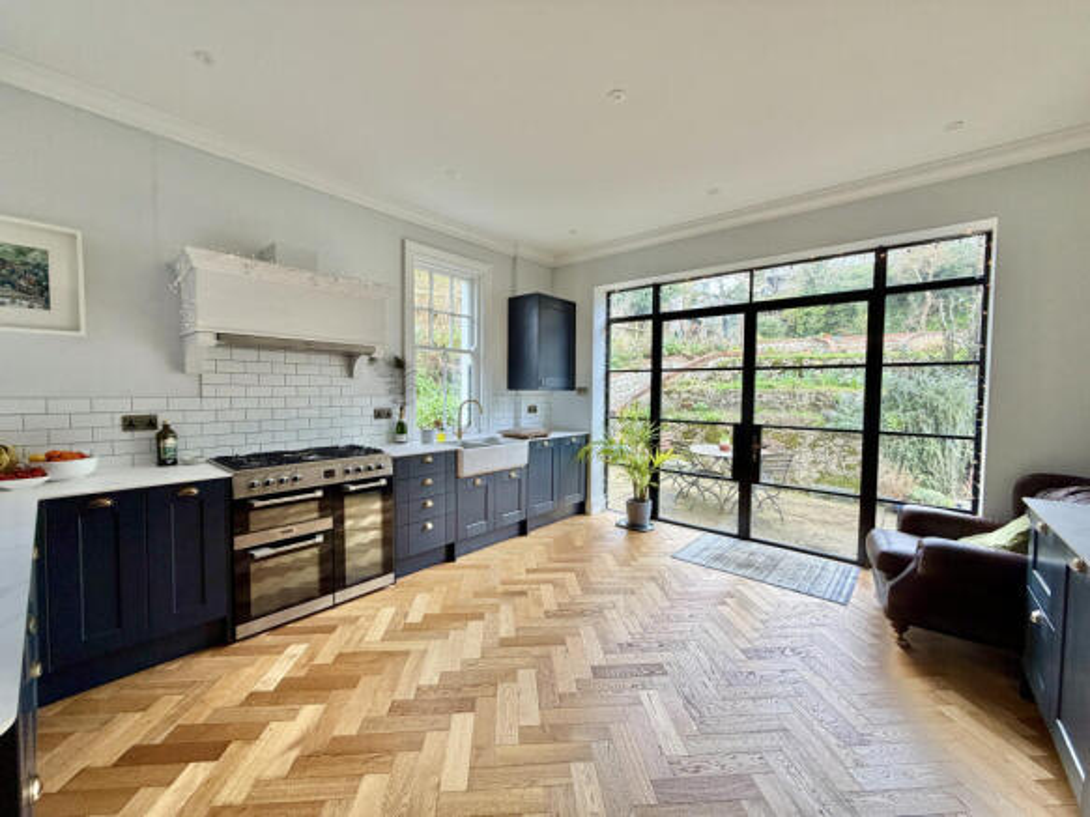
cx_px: 545
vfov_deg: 85.7
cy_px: 408
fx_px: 441
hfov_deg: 102.1
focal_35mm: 14
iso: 125
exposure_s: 1/121
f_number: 2.2
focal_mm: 2.22
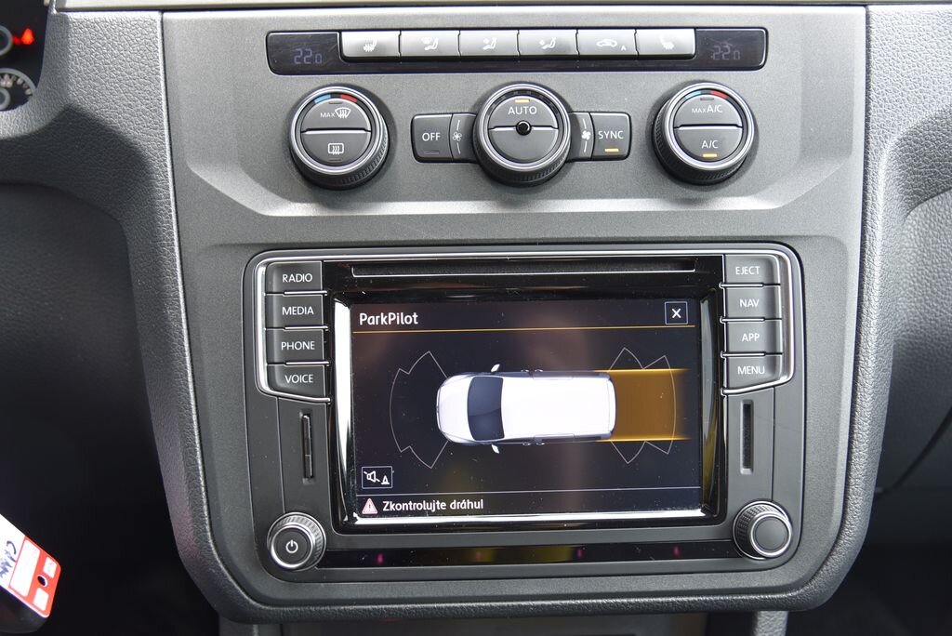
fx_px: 926
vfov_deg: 37.9
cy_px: 318
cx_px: 476
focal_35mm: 35
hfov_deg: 54.4
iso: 500
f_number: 4
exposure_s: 1/40
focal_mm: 35
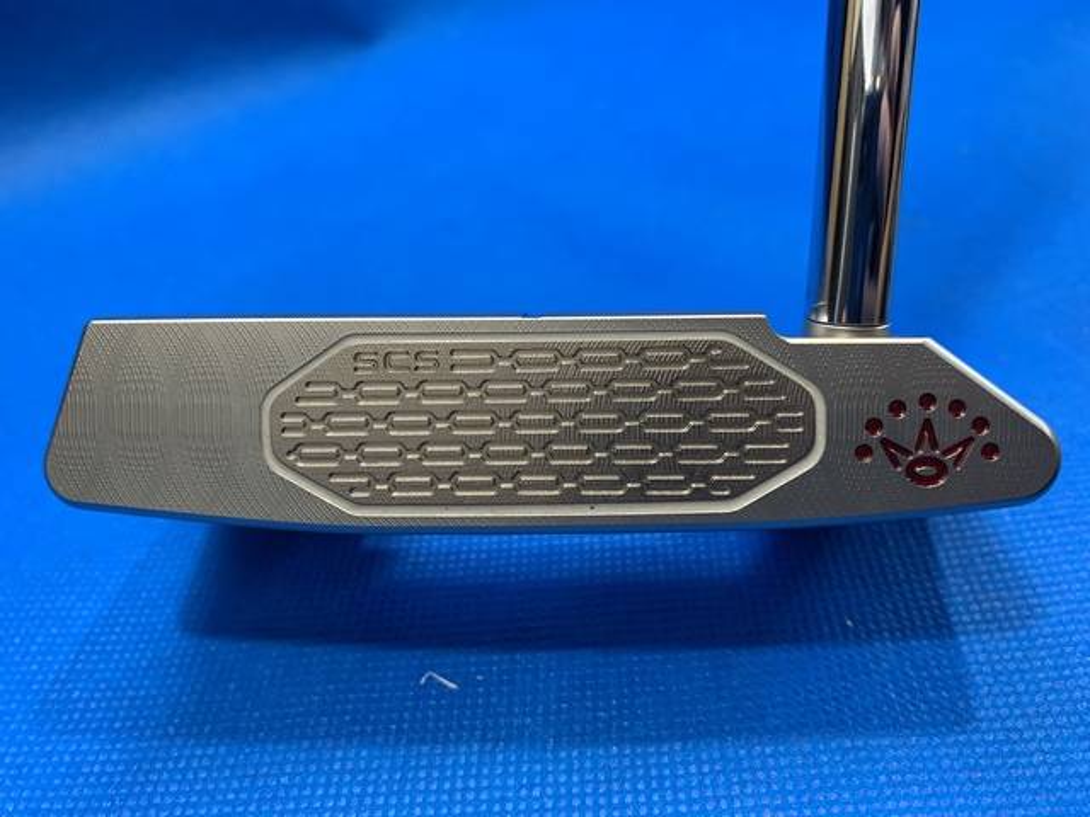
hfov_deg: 67.3
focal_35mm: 26
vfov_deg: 53.1
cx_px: 545
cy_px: 408
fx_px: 819
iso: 125
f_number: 1.8
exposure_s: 1/60
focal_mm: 4.25
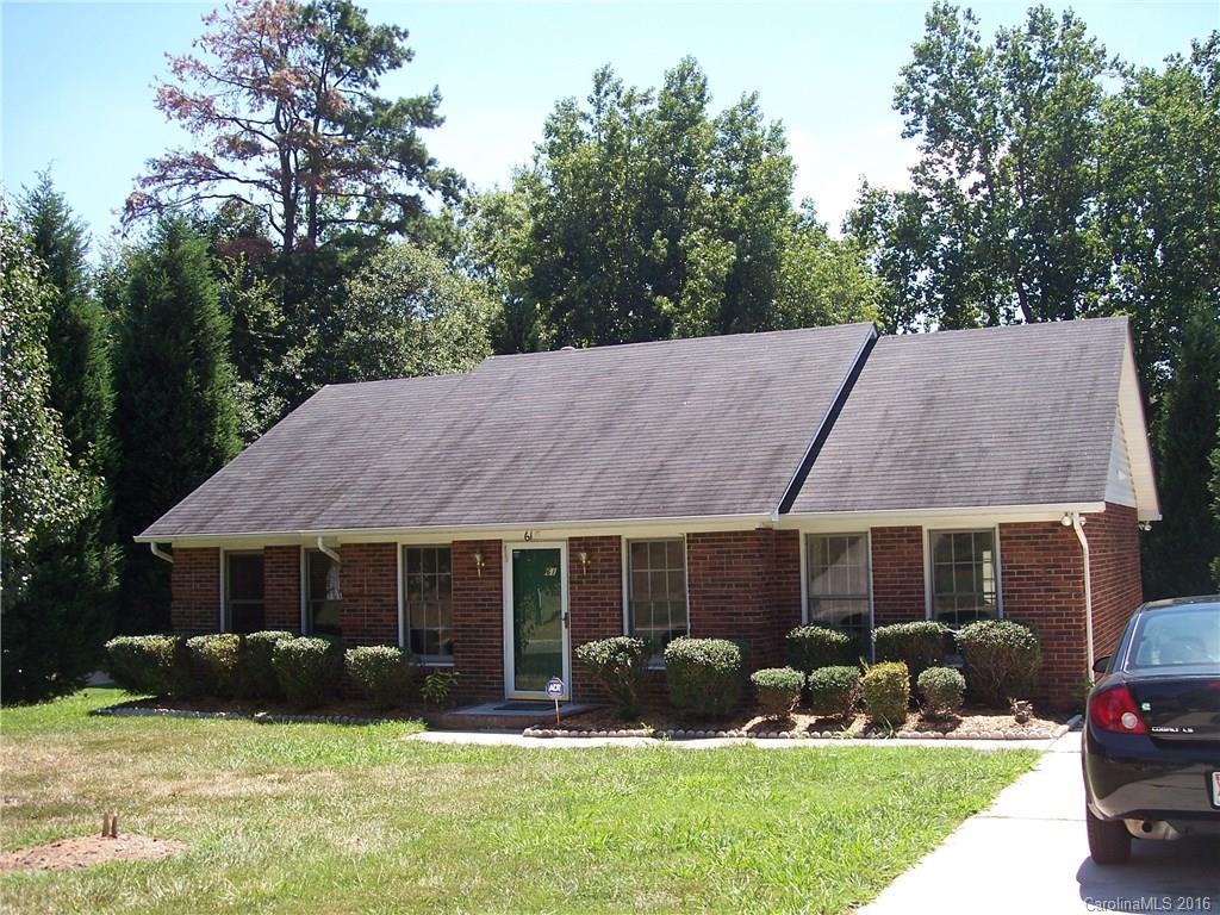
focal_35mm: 39
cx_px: 610
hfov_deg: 47.9
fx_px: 1375
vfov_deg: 36.8
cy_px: 458
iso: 100
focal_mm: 8
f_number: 3.4
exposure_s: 1/350
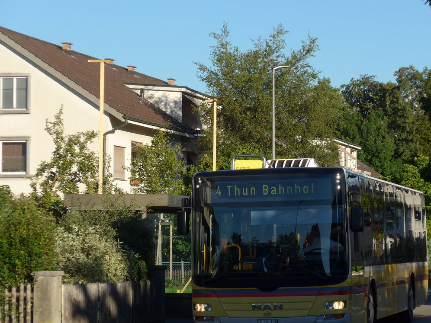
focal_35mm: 141
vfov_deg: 10.5
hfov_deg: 14.0
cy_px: 192
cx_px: 227
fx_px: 1756
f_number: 5
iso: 80
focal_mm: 22.9
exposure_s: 1/400
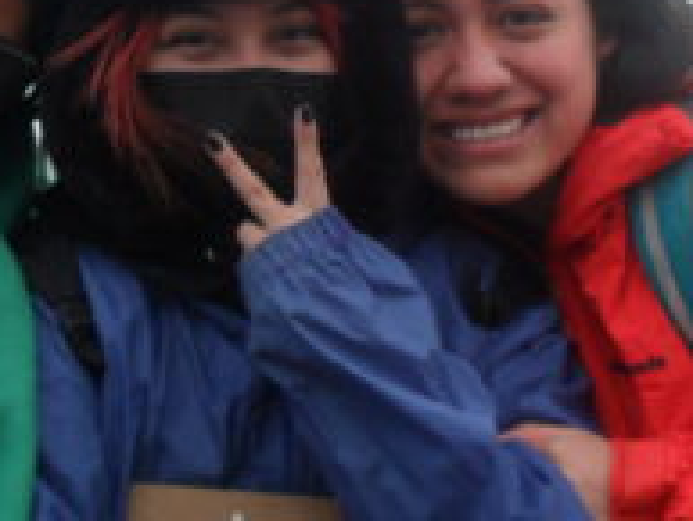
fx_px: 2003
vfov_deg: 14.8
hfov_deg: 19.6
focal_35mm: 100
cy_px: 142
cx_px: 262
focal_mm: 6.3
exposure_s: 1/500
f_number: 3
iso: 80
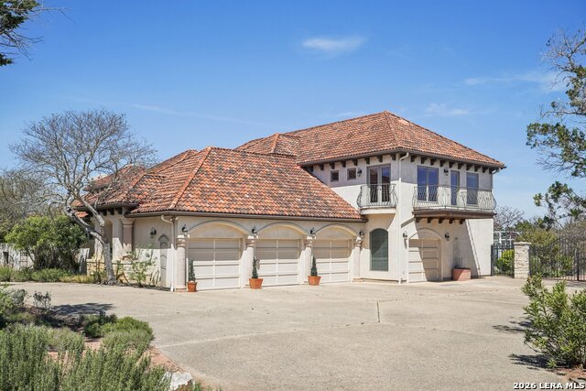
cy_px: 196
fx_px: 570
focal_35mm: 35
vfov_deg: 37.9
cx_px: 293
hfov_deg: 54.4
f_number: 8
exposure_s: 1/500
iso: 100
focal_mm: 35
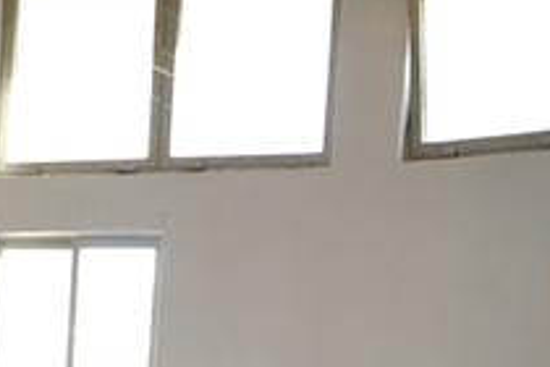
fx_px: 1573
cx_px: -390
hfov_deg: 16.9
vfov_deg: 12.2
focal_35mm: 103
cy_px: 667
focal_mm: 18
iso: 400
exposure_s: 1/80
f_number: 4.5
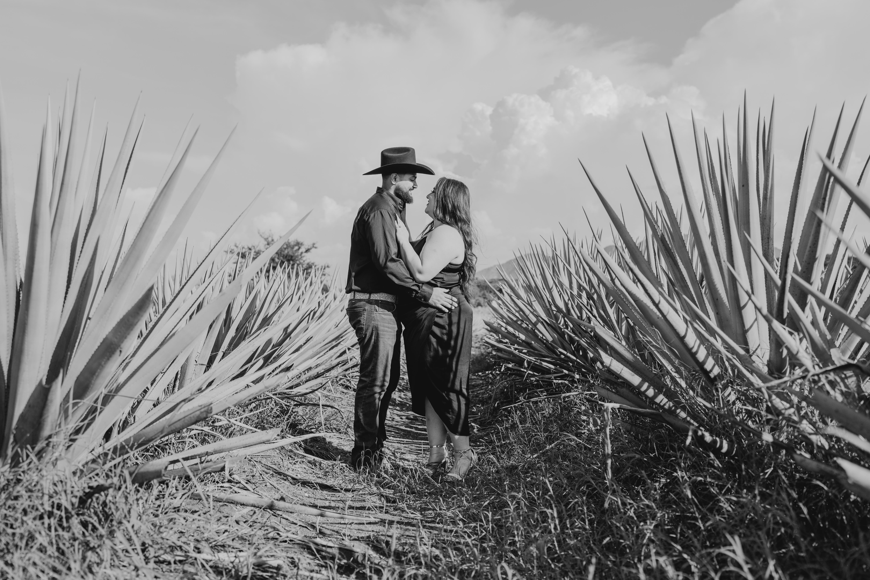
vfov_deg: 37.9
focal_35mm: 35
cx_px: 435
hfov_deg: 54.4
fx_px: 846
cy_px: 290
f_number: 2.8
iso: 200
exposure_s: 1/2500
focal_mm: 35
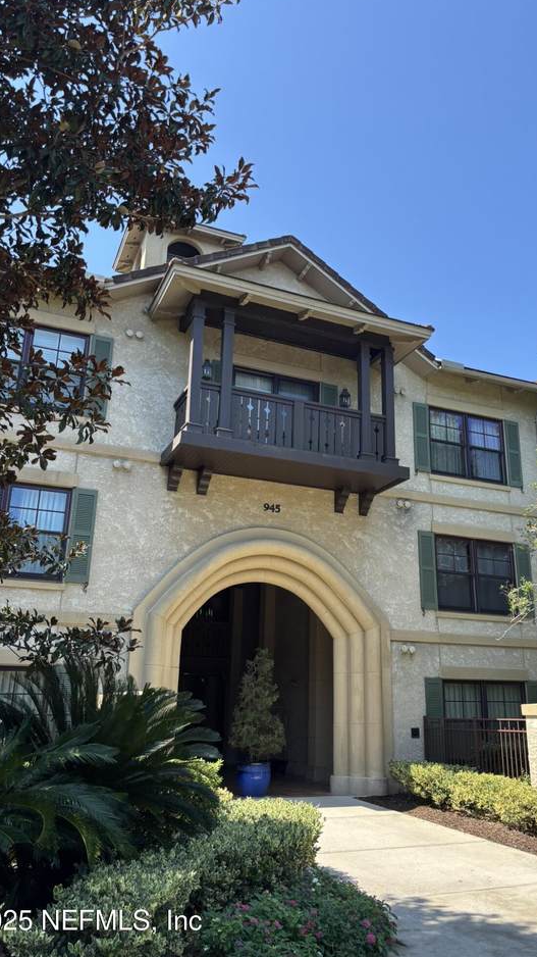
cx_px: 316
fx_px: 735
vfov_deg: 66.1
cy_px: 475
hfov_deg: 40.0
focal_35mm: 29
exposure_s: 1/1152
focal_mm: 5.96
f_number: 1.6
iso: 50
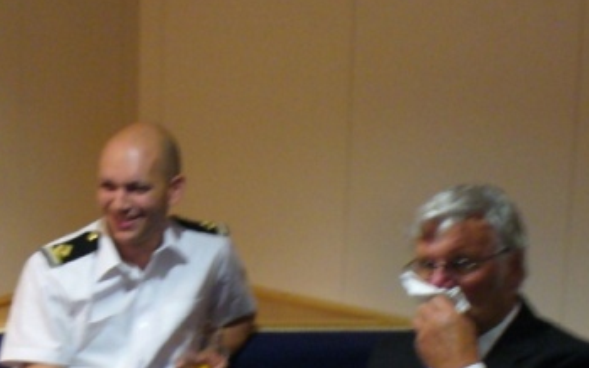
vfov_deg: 14.5
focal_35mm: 90
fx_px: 1444
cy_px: 280
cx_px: 138
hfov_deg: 22.8
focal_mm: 6.1
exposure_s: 1/13
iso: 200
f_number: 2.8
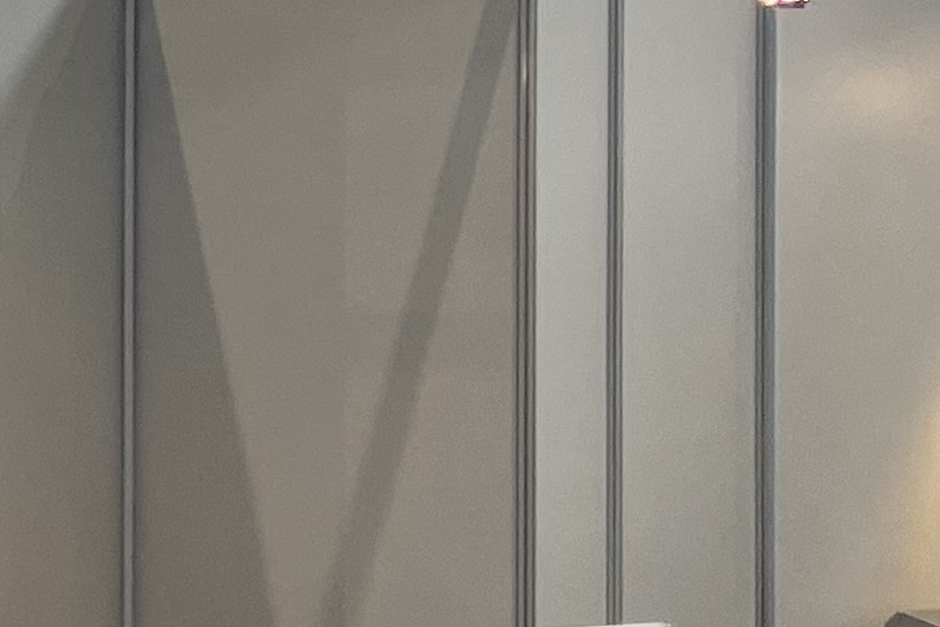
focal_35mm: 158
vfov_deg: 8.7
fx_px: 4125
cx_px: -1670
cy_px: 195
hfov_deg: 10.3
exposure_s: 1/100
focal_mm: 5.1
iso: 80
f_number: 1.6
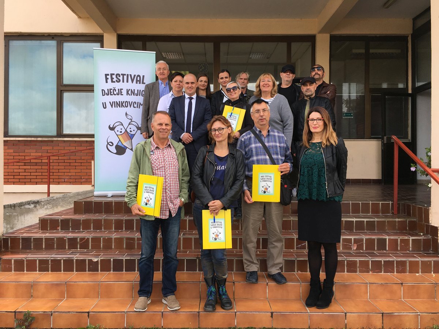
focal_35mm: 29
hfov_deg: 61.7
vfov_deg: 48.2
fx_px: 368
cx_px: 220
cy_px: 164
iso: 25
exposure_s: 1/295
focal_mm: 4.15
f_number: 2.2
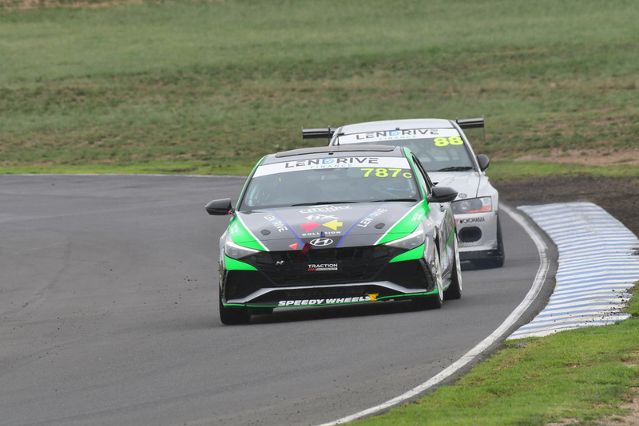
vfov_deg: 1.8
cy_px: 213
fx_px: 13317
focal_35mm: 750
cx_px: 320
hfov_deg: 2.7
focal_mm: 500
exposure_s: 1/640
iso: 640
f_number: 10
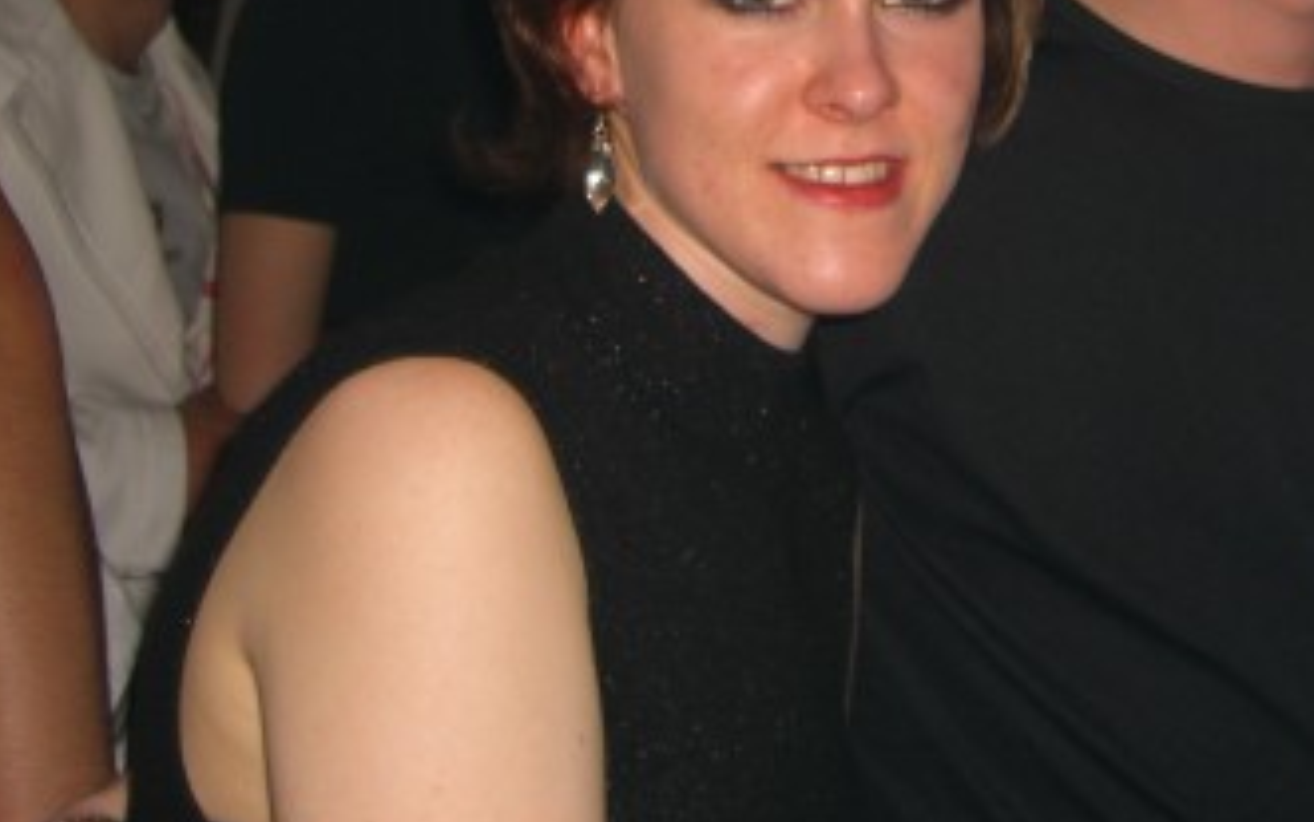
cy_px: 32
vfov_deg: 17.5
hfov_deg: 27.9
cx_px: 949
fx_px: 2615
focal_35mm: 73
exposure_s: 1/60
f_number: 2.8
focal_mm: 7.9
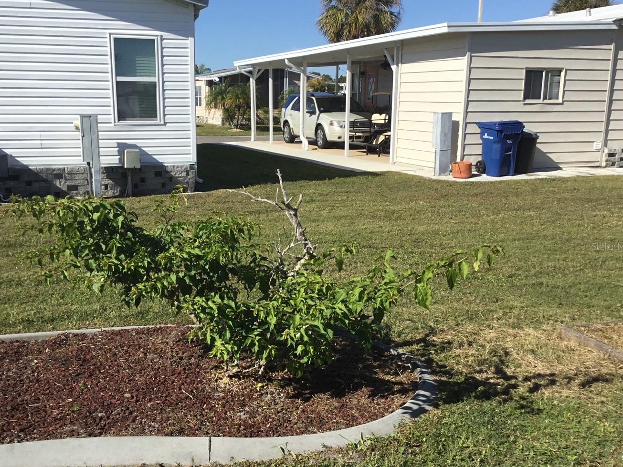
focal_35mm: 38
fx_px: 684
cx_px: 254
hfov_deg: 48.7
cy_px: 246
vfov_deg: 37.7
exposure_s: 1/1894
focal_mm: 3.3
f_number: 2.4
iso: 25
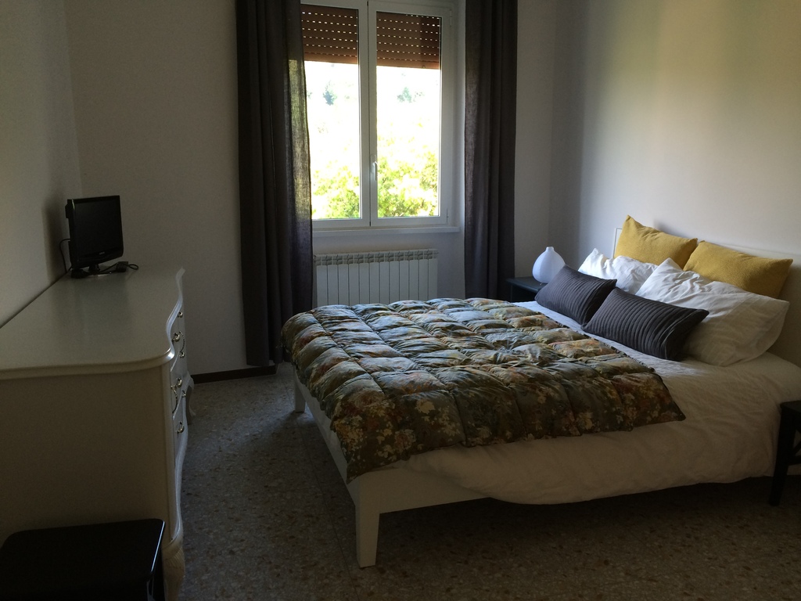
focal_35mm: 29
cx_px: 400
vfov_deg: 48.2
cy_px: 300
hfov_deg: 61.7
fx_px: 671
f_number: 2.2
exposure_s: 1/33
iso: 50
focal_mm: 4.15
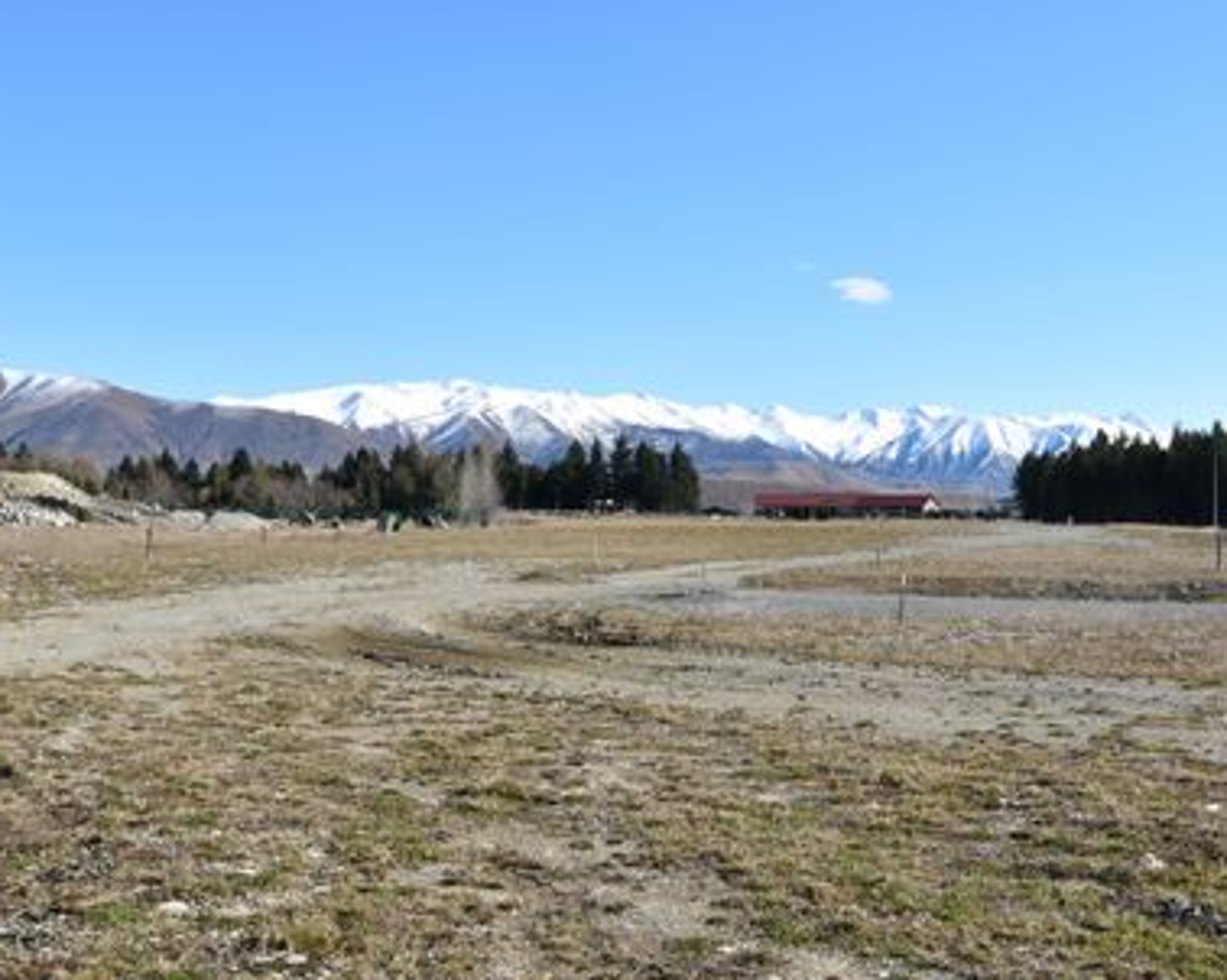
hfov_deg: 43.7
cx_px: 721
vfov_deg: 35.6
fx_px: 1524
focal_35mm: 42
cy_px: 495
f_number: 10
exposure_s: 1/400
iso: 200
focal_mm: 24
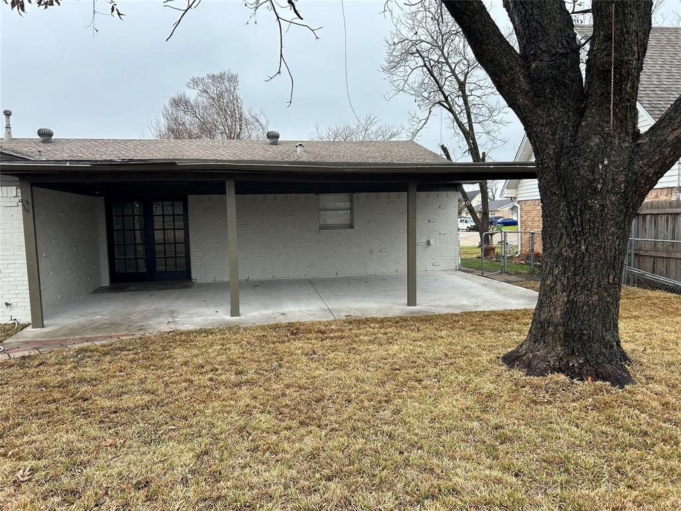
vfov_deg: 53.1
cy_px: 256
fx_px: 511
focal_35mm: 26
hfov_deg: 67.3
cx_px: 340
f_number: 1.5
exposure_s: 1/621
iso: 50
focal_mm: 5.7
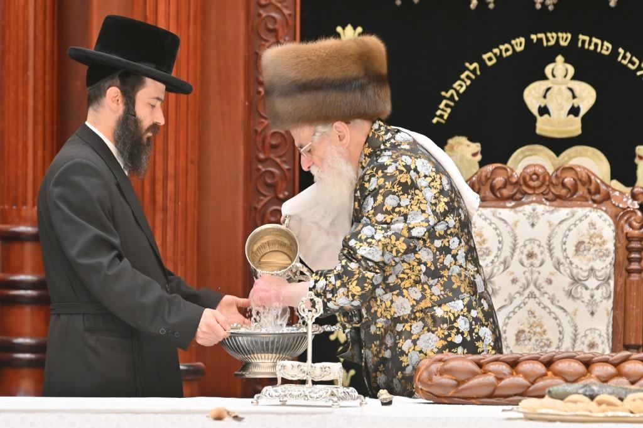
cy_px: 214
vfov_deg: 4.6
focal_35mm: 300
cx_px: 322
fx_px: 5356
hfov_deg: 6.9
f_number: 4
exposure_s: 1/250
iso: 640
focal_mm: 200
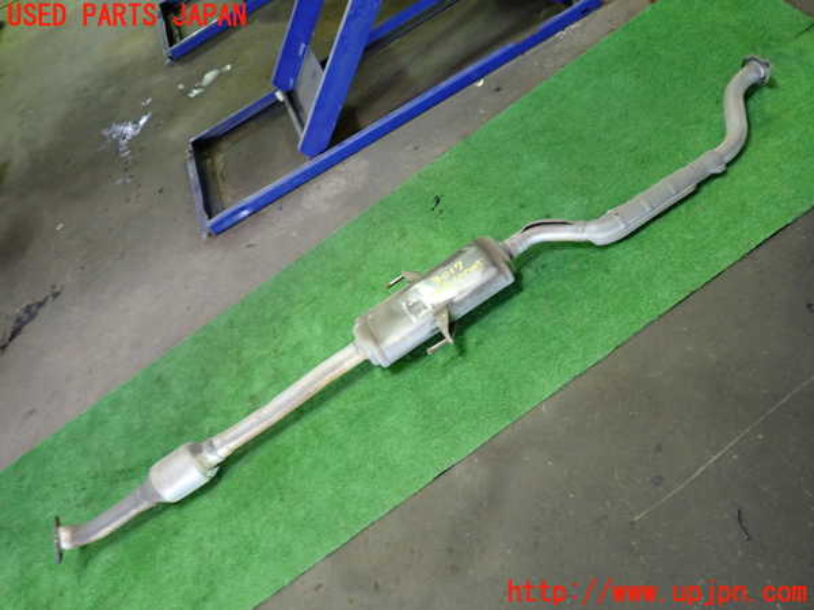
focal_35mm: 30
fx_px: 705
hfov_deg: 60.0
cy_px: 305
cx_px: 407
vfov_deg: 46.8
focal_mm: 5.4
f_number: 2.3
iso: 320
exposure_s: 1/30
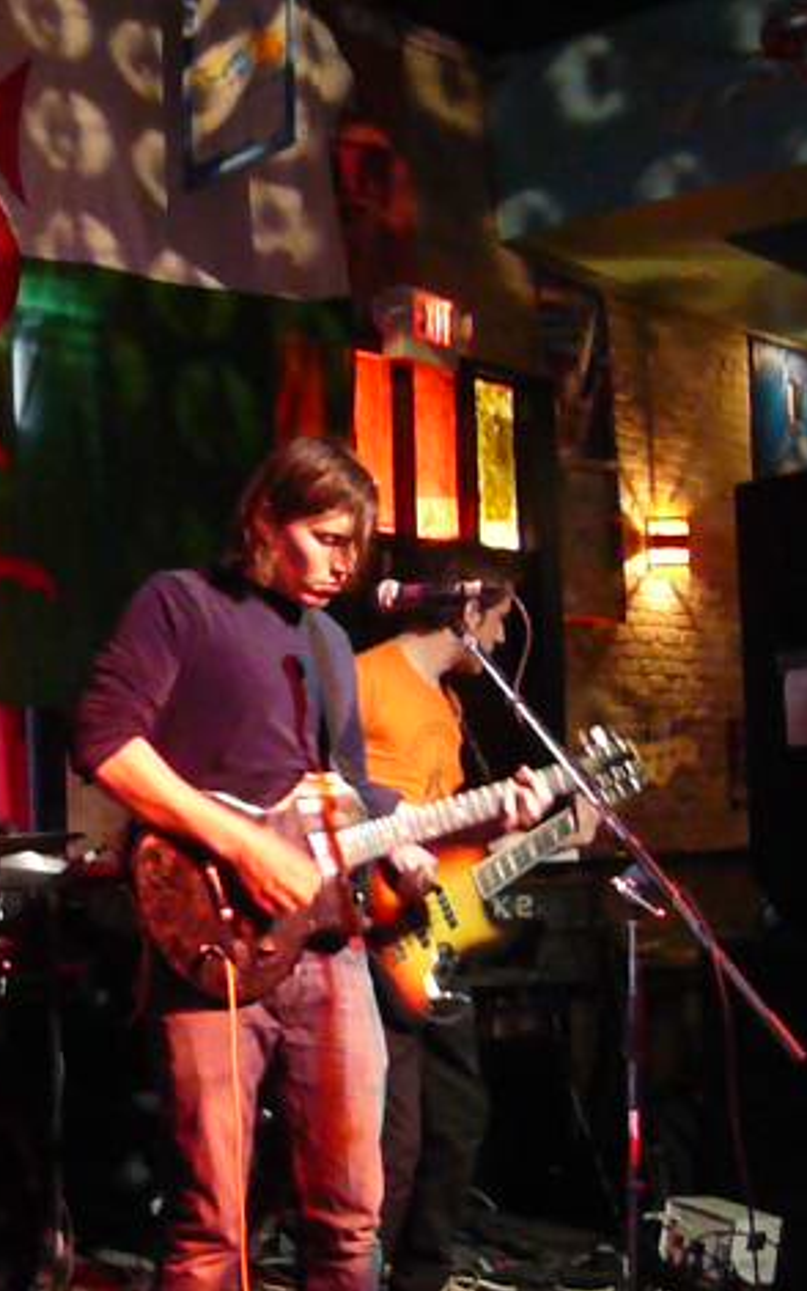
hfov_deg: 23.6
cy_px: 656
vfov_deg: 38.9
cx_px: -44
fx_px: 1829
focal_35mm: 52
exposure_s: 1/30
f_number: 2.8
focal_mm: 6
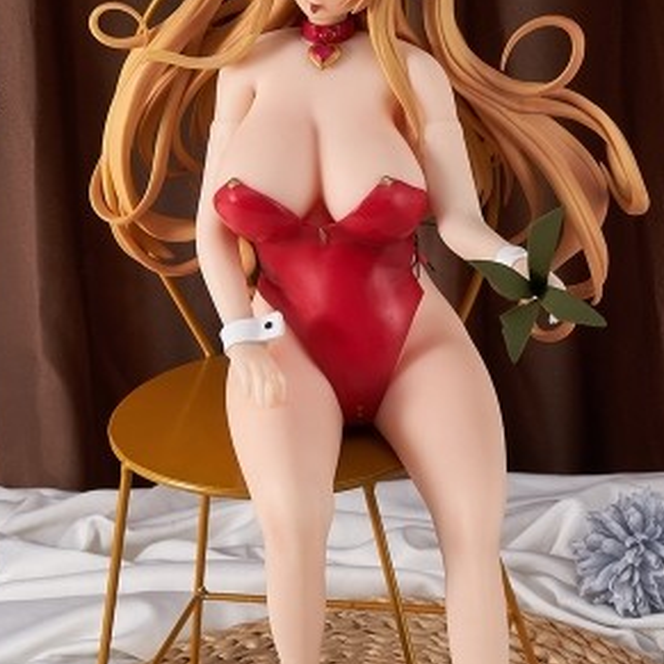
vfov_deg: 13.0
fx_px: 2908
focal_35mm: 134
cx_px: 399
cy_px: 376
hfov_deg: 13.0
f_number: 16
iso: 160
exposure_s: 1/100
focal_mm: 51
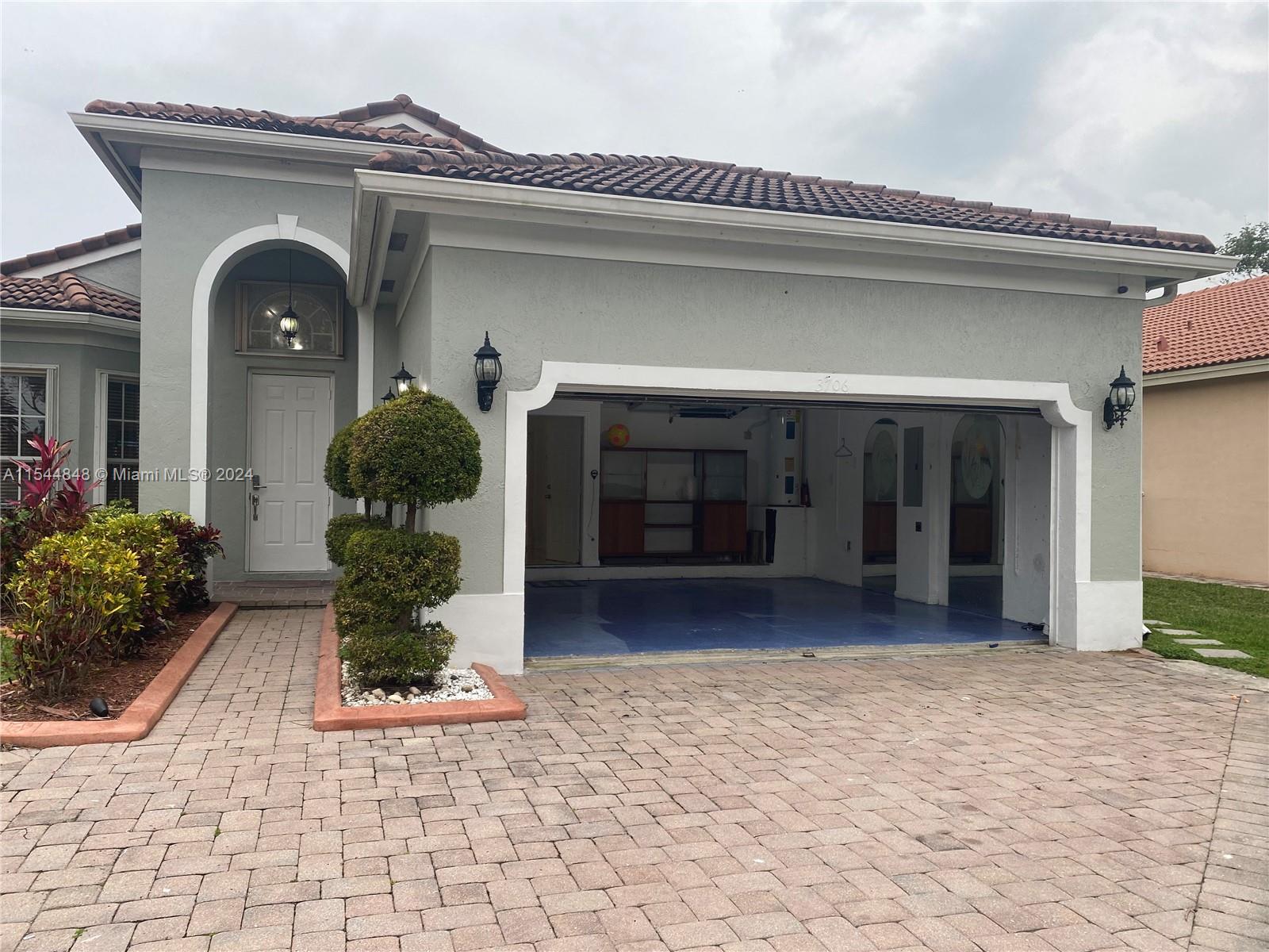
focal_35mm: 26
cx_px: 634
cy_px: 476
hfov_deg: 67.3
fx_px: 953
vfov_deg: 53.1
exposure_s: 1/220
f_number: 1.8
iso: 32
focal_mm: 4.25
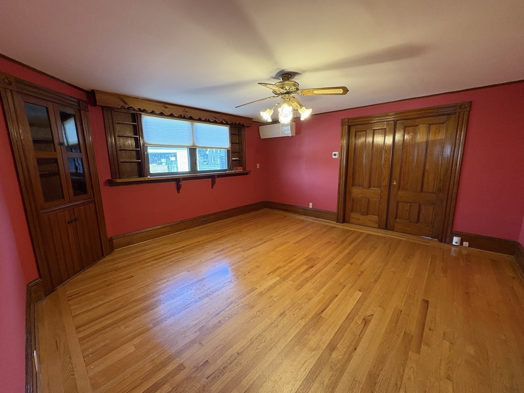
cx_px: 262
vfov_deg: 85.7
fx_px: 212
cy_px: 196
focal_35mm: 14
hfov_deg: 102.1
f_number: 2.2
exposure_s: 1/60
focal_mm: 2.22
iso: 320
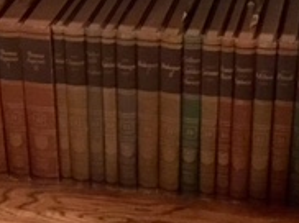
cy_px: 7
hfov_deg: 19.1
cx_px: 71
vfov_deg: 14.3
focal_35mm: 102
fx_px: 880
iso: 1600
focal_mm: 4.15
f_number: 2.2
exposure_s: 1/15
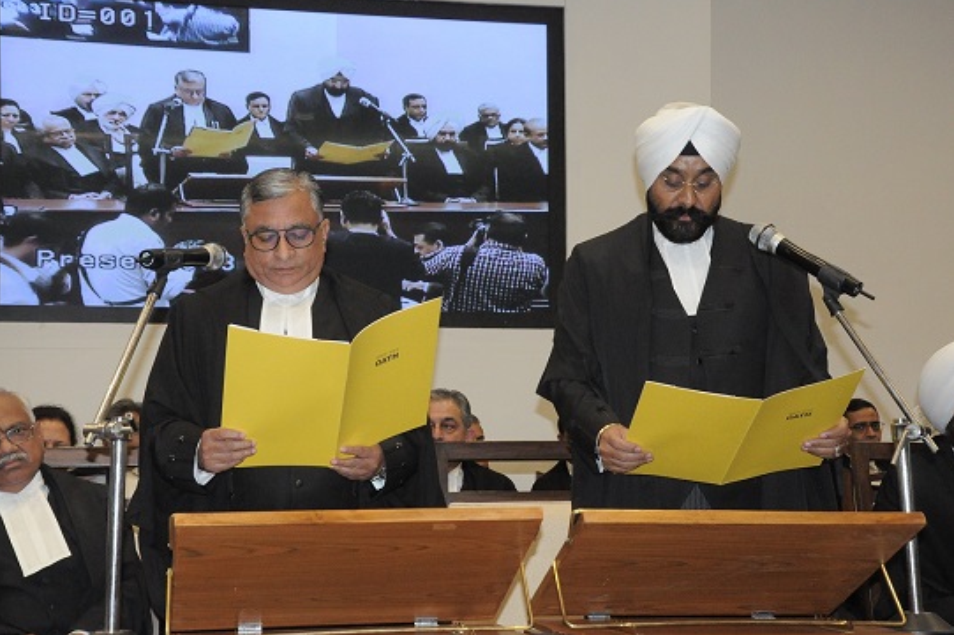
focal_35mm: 64
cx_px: 474
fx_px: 1695
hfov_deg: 31.4
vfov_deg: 21.2
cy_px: 317
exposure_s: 1/125
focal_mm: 42
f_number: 8
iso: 2500
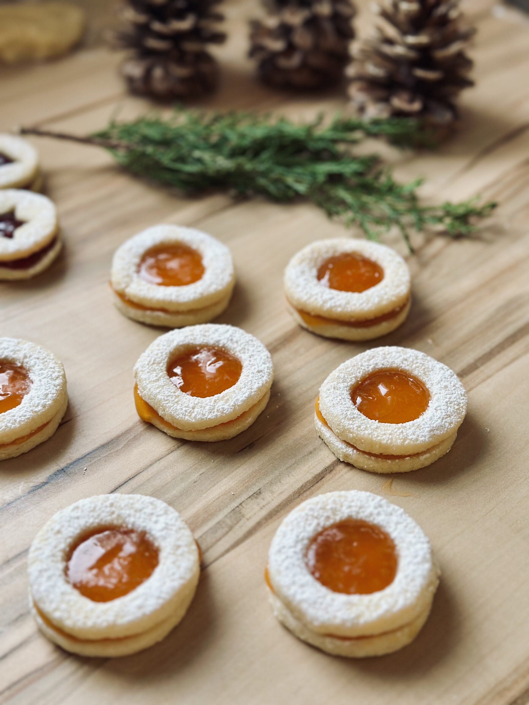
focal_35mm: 48
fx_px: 978
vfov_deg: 39.7
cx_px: 264
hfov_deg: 30.3
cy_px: 352
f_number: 1.78
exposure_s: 1/60
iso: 160
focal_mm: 6.86
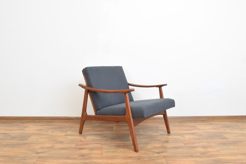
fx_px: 205
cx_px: 123
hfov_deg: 61.9
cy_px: 82
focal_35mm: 30
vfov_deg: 43.6
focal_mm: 20
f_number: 25
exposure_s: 5
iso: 100
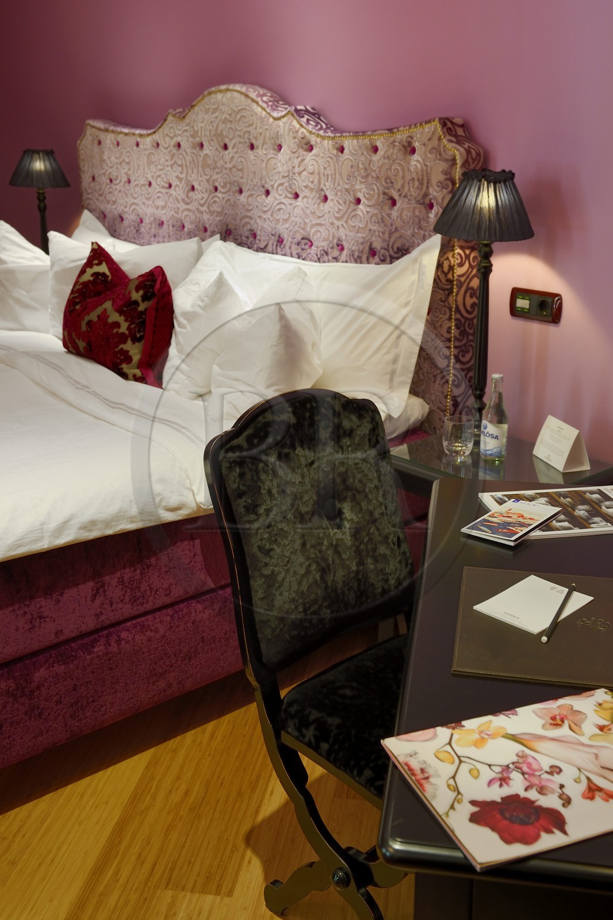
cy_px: 460
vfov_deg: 54.4
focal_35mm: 35
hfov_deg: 37.8
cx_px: 306
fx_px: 894
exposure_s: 1/2.5
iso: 800
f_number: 6.3
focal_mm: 35
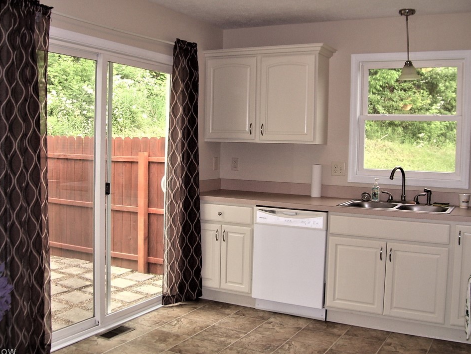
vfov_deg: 36.8
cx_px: 220
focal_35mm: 39
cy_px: 168
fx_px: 531
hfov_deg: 47.8
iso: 80
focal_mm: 6
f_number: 2.7
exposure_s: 1/60
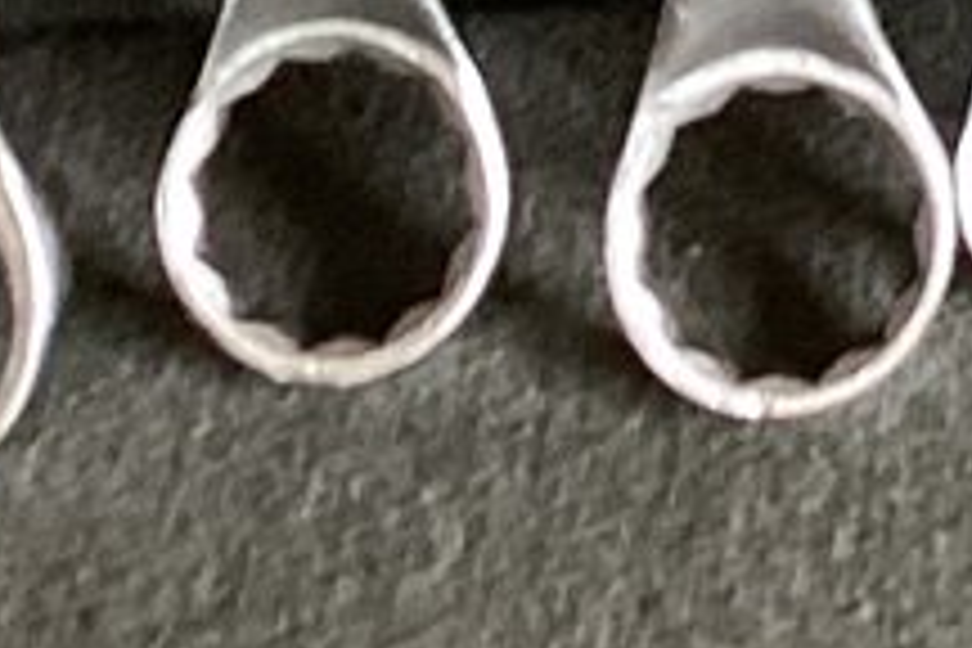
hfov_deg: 9.0
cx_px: 1177
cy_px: -1537
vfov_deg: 5.6
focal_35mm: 226
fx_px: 6102
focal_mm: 3.3
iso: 160
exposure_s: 1/50
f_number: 2.4
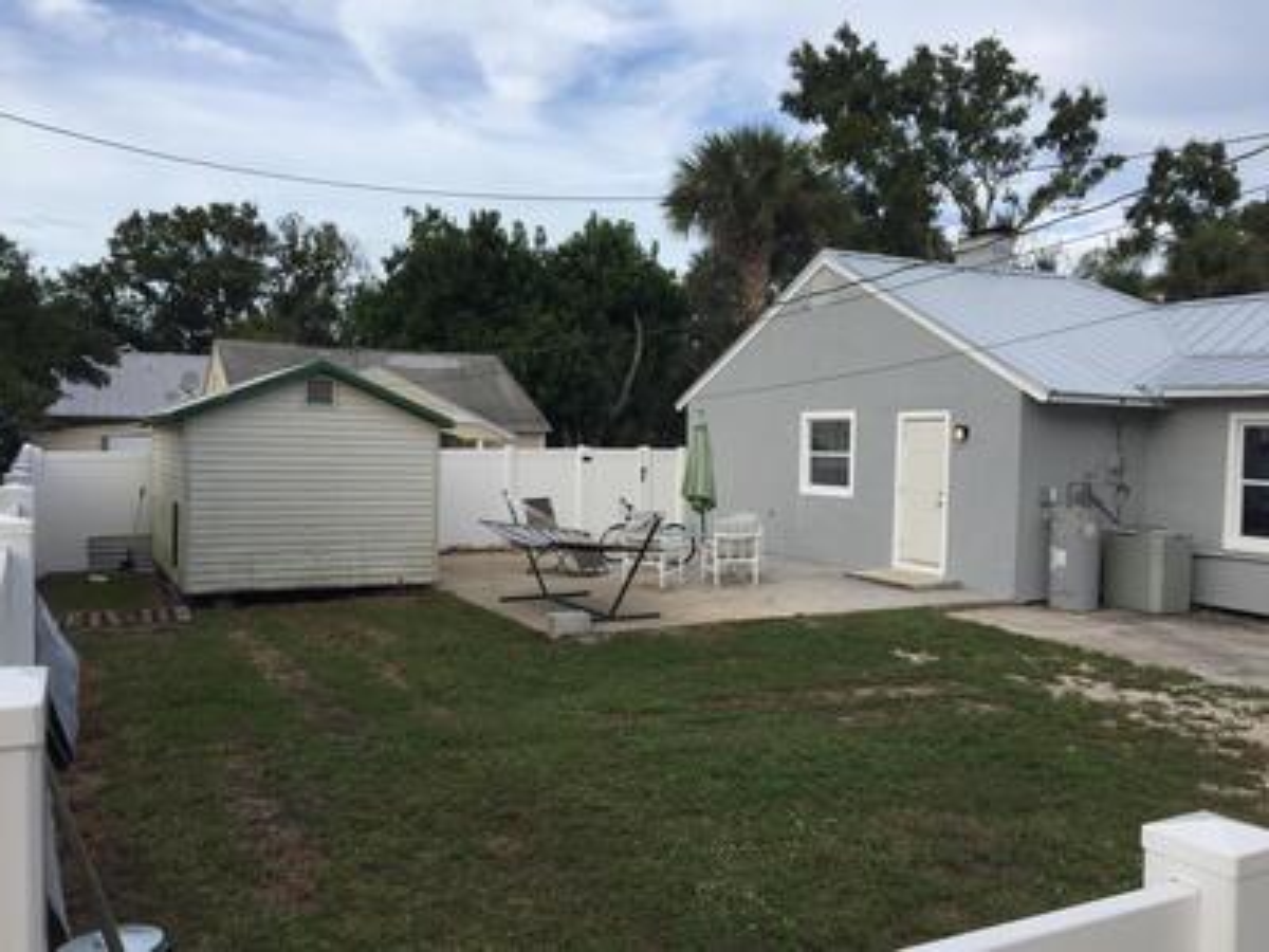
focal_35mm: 29
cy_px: 476
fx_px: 1063
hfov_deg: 61.7
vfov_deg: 48.2
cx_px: 634
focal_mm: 4.15
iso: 32
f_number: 2.2
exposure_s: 1/791
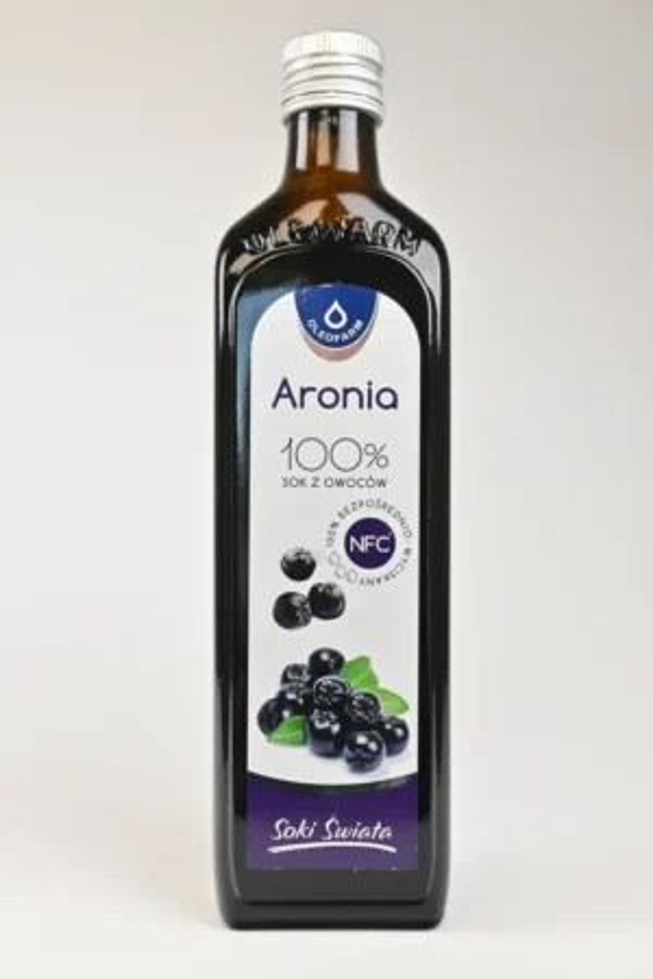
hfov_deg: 34.2
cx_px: 326
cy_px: 490
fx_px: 1061
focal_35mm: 39
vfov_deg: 49.6
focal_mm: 26
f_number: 6.3
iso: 320
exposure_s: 1/100
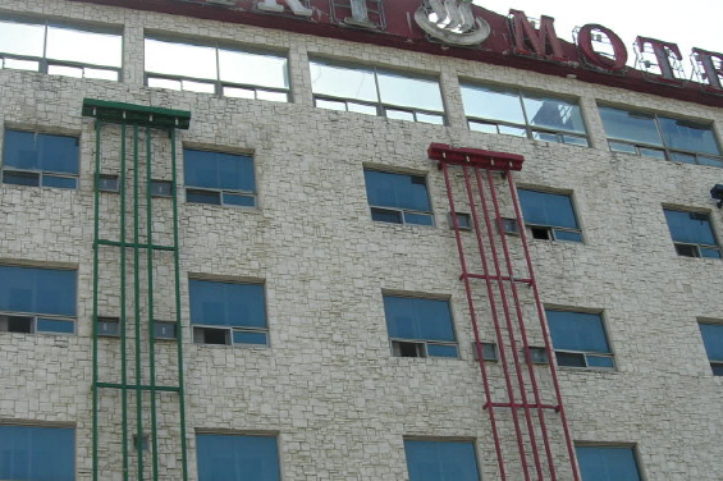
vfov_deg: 24.0
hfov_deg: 35.6
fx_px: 1124
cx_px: 390
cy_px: 344
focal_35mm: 56
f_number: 4.8
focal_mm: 7.8
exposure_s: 1/316
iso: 64
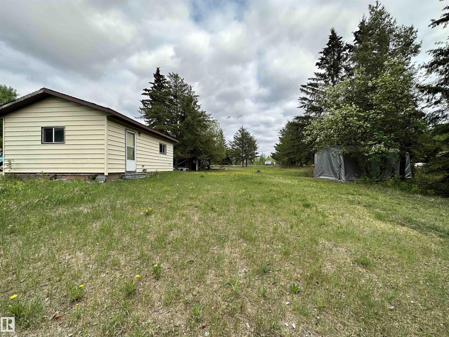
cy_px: 168
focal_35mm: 14
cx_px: 224
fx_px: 182
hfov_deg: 102.1
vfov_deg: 85.7
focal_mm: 2.22
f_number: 2.2
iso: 50
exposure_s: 1/1147
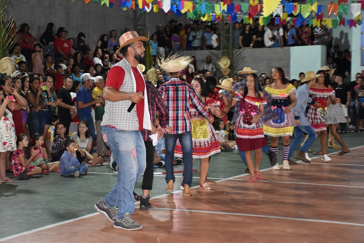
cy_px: 122
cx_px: 182
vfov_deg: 16.3
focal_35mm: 84
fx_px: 849
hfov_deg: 24.2
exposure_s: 1/100
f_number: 4.8
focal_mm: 56
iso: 3200
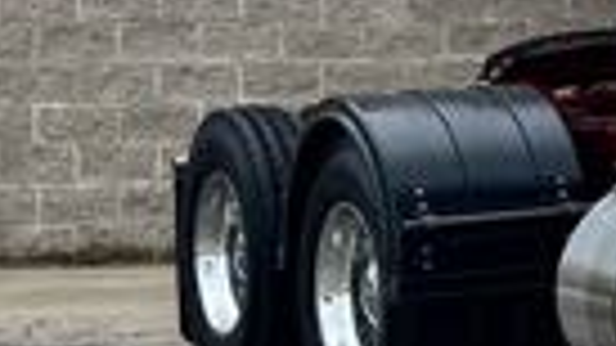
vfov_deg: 7.6
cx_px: 1443
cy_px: -83
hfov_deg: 11.4
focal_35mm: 159
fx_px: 2597
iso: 80
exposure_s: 1/2105
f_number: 1.78
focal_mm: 6.76
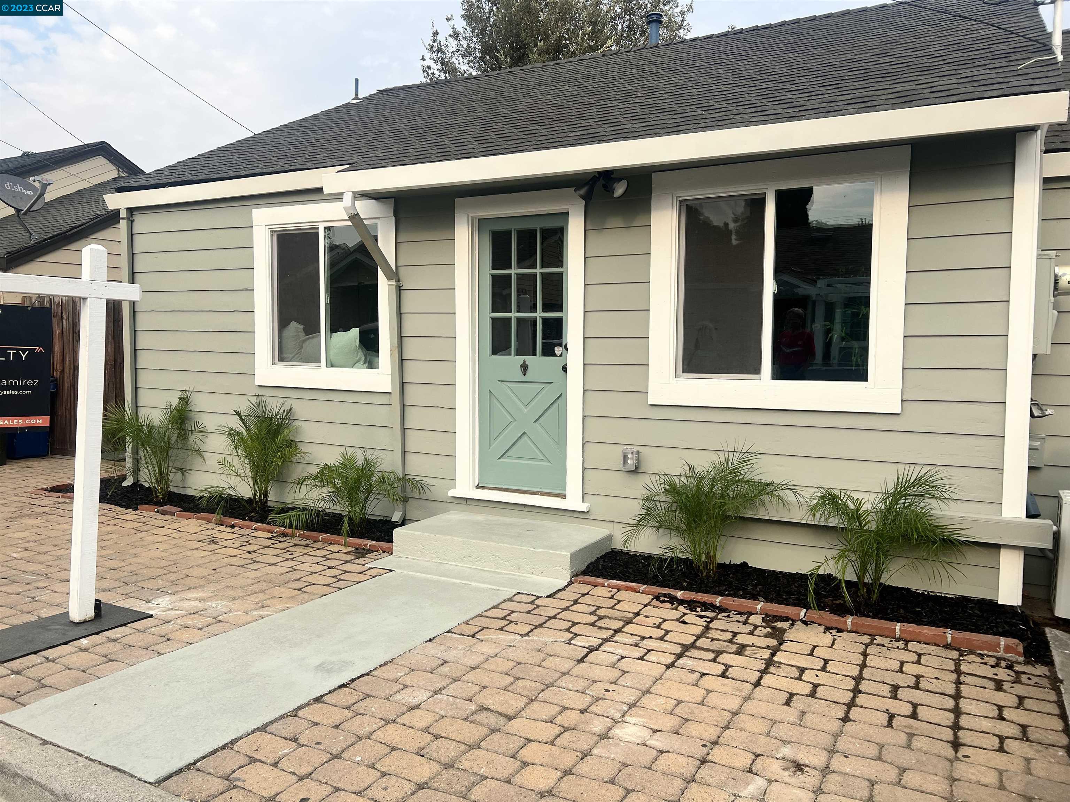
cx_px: 535
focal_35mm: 26
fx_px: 804
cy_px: 401
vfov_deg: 53.1
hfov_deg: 67.3
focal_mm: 5.7
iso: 50
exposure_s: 1/2123
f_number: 1.5
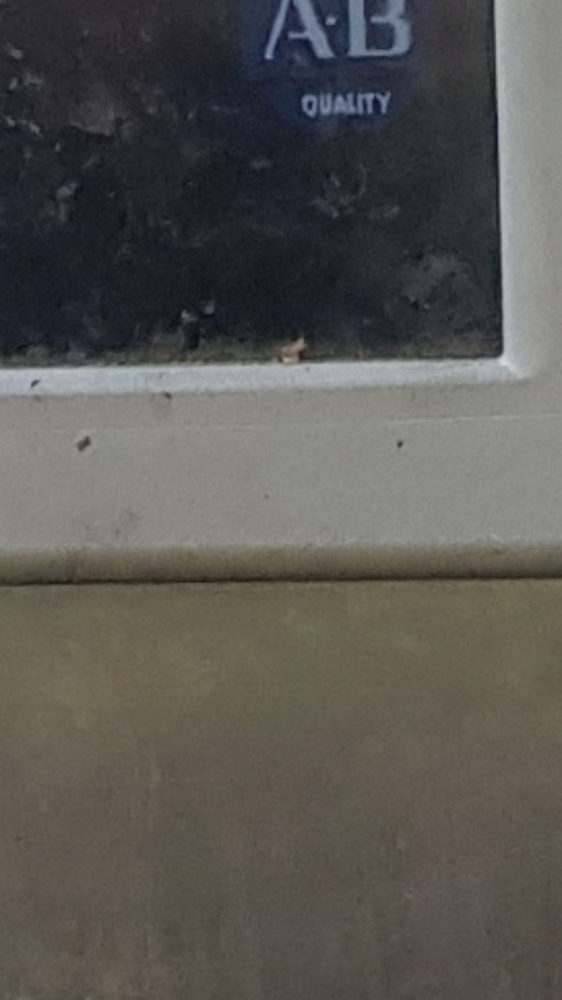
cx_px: 277
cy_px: 1233
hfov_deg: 6.4
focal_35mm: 191
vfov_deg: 11.1
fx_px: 5064
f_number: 1.7
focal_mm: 4.3
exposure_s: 1/33
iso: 200
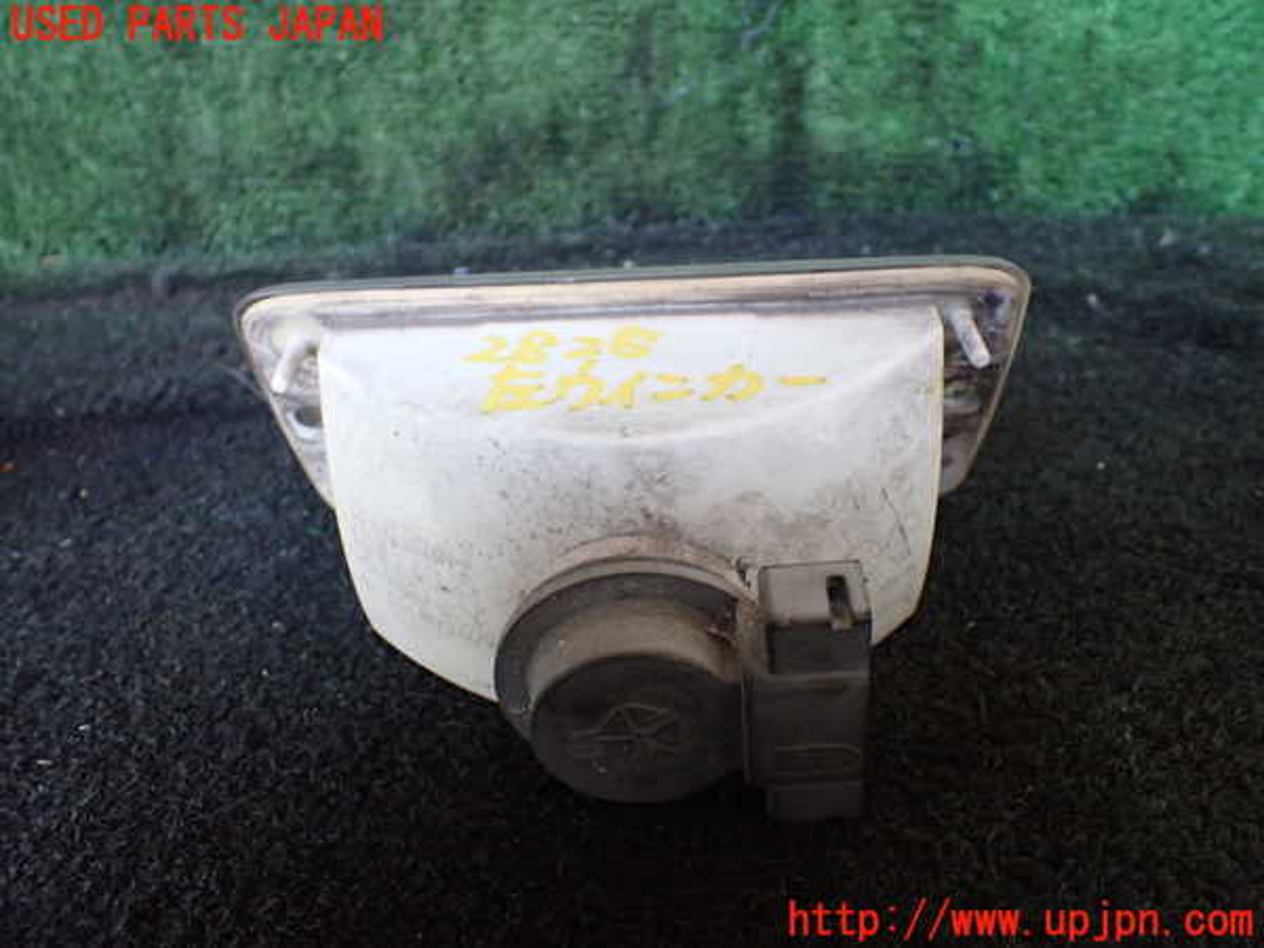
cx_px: 632
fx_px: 1095
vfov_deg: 46.8
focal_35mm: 30
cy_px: 474
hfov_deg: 60.0
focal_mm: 5.4
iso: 500
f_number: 2.3
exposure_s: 1/125
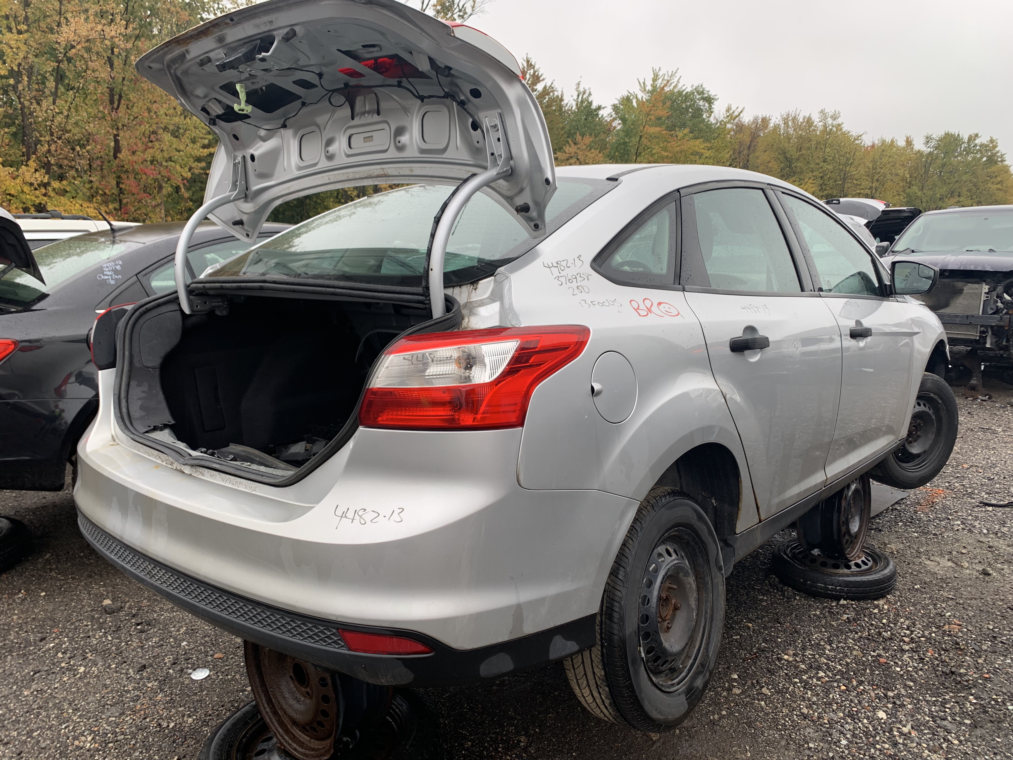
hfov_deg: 67.3
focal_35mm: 26
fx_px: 761
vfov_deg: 53.1
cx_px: 506
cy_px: 380
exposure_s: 1/130
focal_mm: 4.25
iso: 25
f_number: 1.8
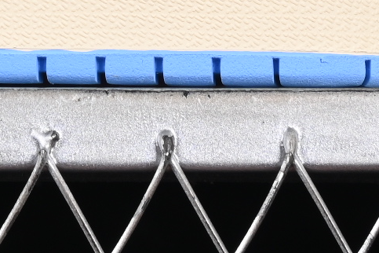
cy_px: -366
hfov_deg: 4.7
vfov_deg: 3.1
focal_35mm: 432
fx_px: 4548
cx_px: -293
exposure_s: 1/80
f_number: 8
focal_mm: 50
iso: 160
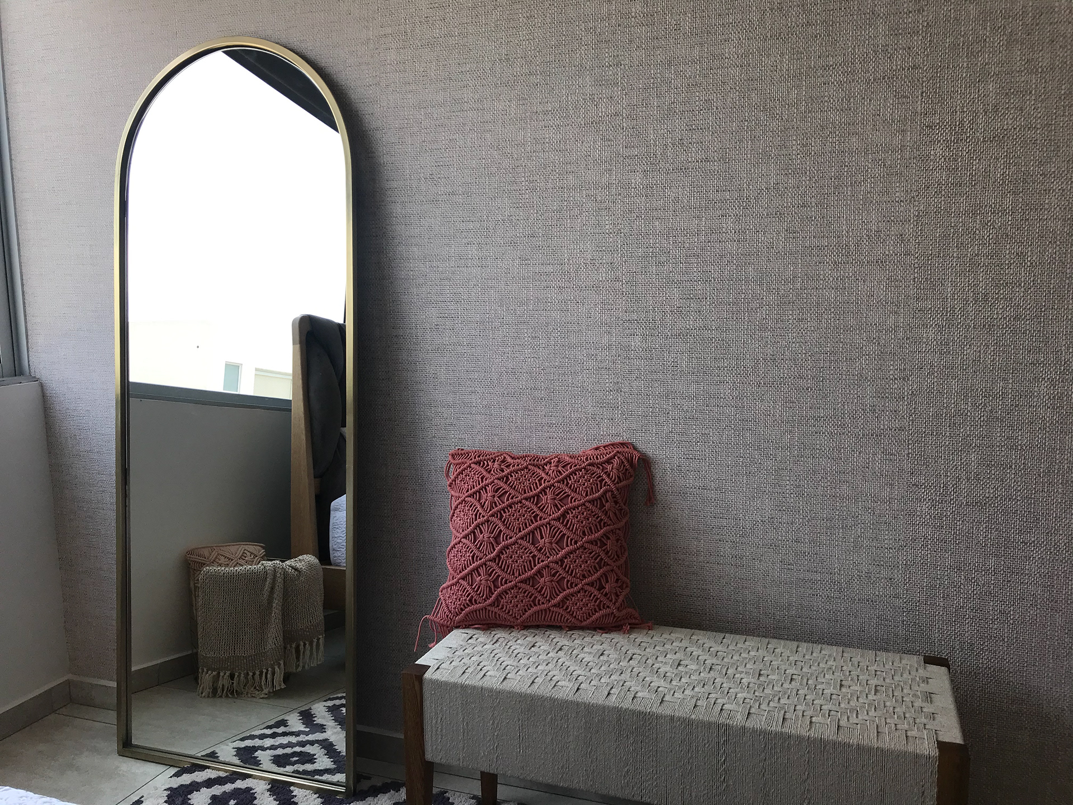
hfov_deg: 63.4
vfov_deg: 49.7
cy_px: 402
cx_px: 536
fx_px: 868
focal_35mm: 28
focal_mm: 3.99
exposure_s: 1/447
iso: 20
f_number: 1.8
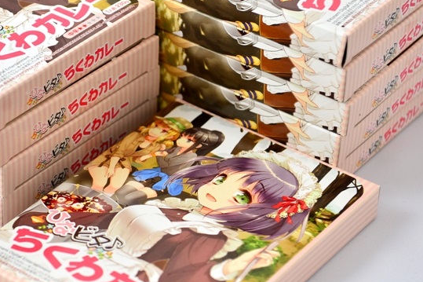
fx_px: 1562
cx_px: 89
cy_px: 139
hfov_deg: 15.3
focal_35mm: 133
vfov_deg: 10.3
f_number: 4.5
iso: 100
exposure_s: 1/30
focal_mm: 70
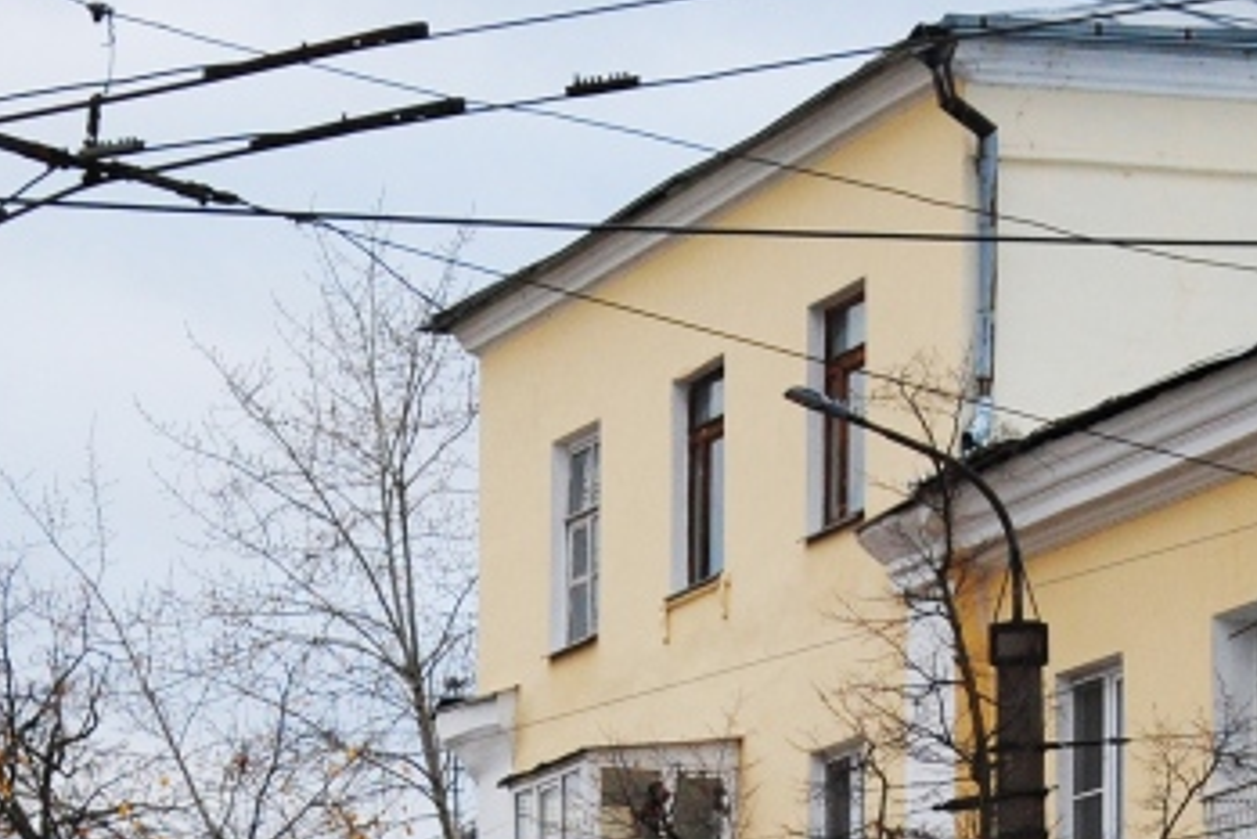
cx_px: 407
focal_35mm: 258
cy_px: 1345
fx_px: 9012
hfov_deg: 8.0
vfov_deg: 5.3
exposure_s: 1/250
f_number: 5.6
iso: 400
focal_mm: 50
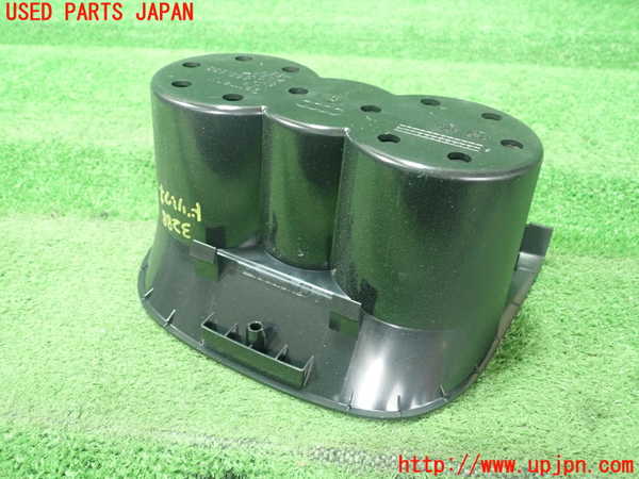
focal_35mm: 30
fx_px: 554
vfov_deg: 46.8
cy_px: 240
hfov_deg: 60.0
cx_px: 320
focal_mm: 5.5
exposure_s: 1/100
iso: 800
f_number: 2.3
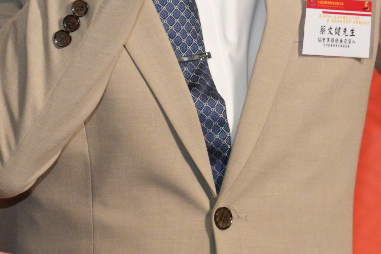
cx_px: 19
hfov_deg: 5.5
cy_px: -108
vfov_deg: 3.7
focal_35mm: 371
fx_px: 3926
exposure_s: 1/200
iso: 1250
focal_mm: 78
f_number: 4
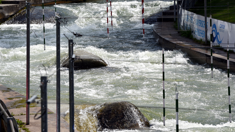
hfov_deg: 9.5
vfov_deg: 5.3
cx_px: 113
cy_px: 60
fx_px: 1414
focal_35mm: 227
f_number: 8
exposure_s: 1/500
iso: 100
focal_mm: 200
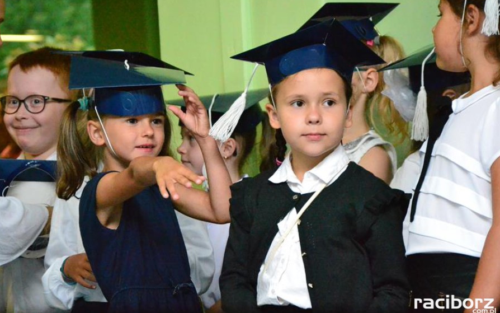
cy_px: 151
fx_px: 2201
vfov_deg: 8.1
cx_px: 251
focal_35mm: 162
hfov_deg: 13.0
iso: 12800
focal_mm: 105
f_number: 5.6
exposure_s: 1/320
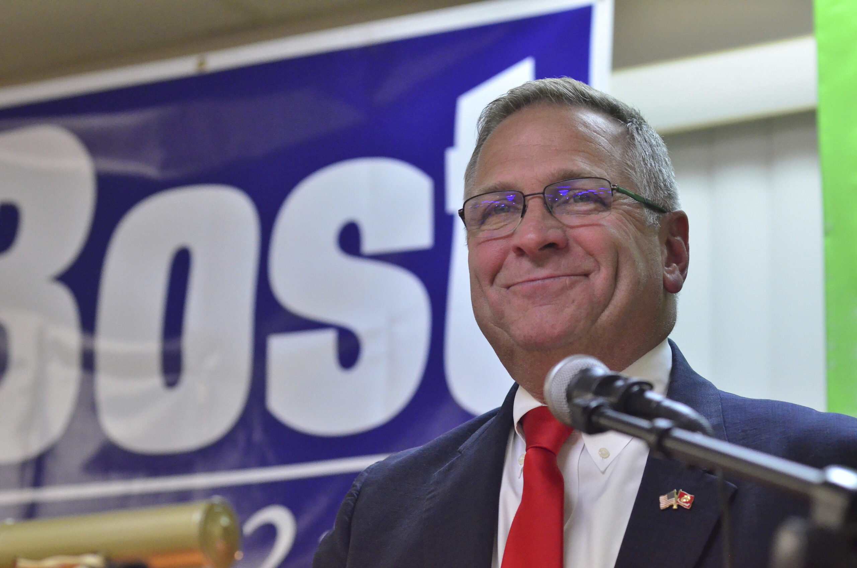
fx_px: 3029
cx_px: 428
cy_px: 284
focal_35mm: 128
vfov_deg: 10.7
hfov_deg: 16.1
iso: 3200
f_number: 3.5
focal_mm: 85
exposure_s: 1/500
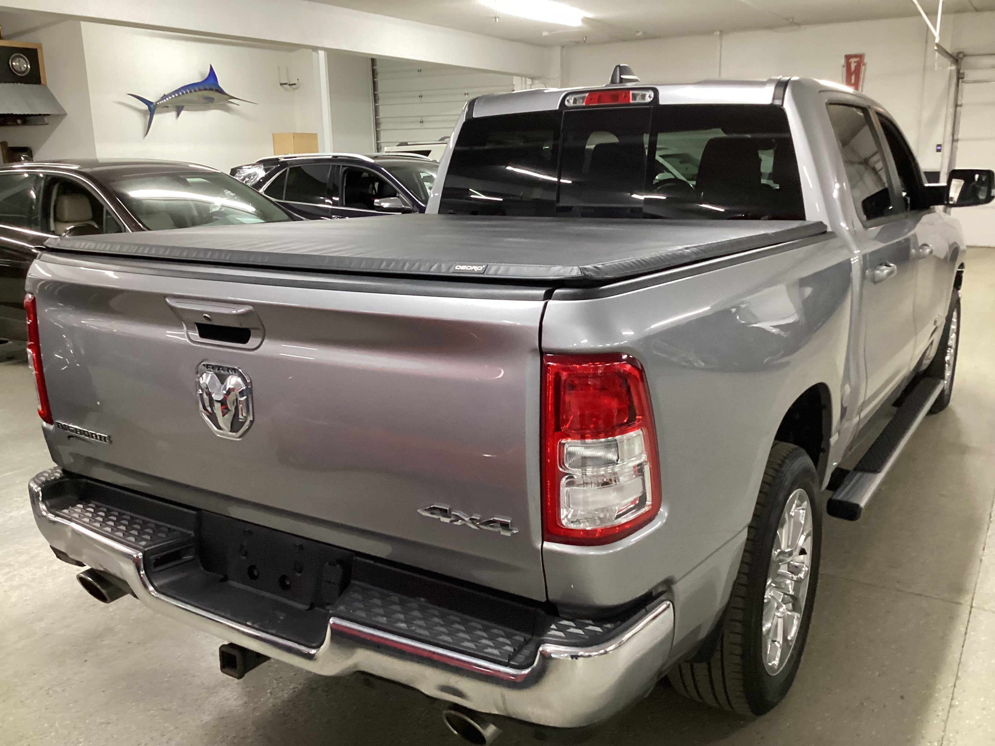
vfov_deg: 45.4
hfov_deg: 58.4
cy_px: 373
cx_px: 498
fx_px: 891
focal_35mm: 31
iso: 320
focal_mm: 3.3
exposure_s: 1/40
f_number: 2.4
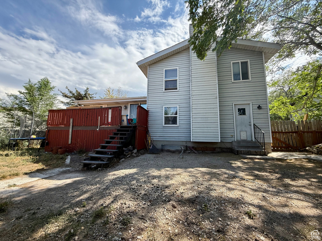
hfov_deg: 102.1
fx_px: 130
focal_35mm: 14
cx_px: 161
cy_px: 120
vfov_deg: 85.7
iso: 64
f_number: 2.2
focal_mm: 2.22
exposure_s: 1/664
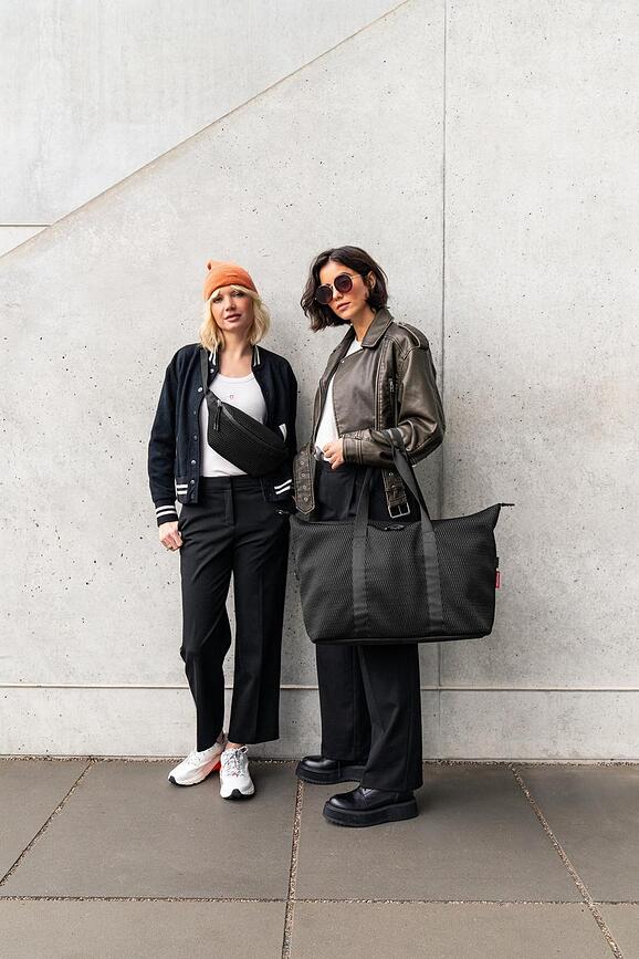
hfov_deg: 41.1
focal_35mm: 32
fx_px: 852
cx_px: 320
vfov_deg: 58.7
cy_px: 480
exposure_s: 1/250
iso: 1000
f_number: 5.6
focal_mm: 32
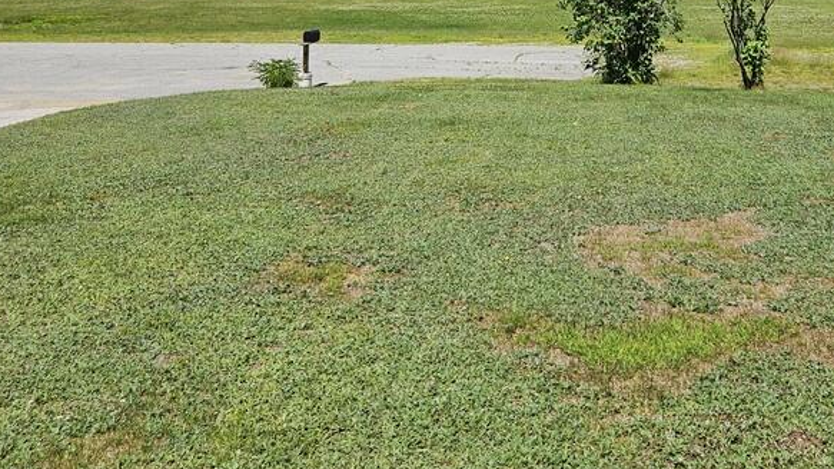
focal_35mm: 44
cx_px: 604
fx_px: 973
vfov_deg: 24.9
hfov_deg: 45.1
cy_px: -66
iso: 25
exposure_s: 1/2664
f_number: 1.8
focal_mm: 5.4
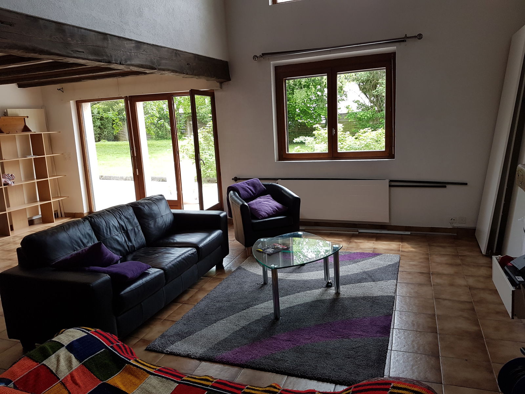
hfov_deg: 67.3
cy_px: 197
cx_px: 262
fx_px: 394
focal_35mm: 26
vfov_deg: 53.1
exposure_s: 1/100
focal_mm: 4.2
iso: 50
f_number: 1.7
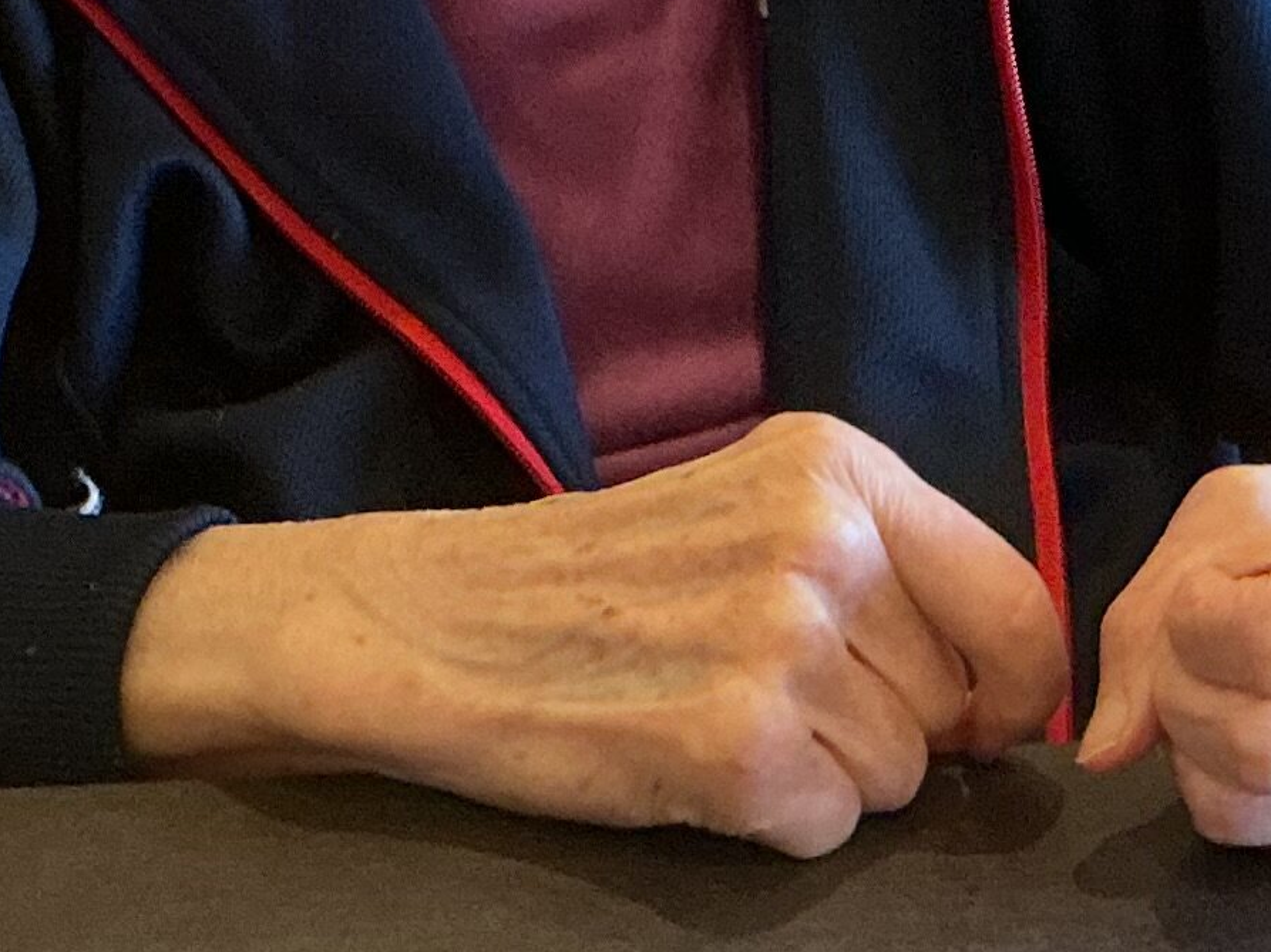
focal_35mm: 131
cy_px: 307
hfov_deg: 15.1
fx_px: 4808
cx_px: 635
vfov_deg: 11.3
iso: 160
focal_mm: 3
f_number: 1.8
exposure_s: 1/60
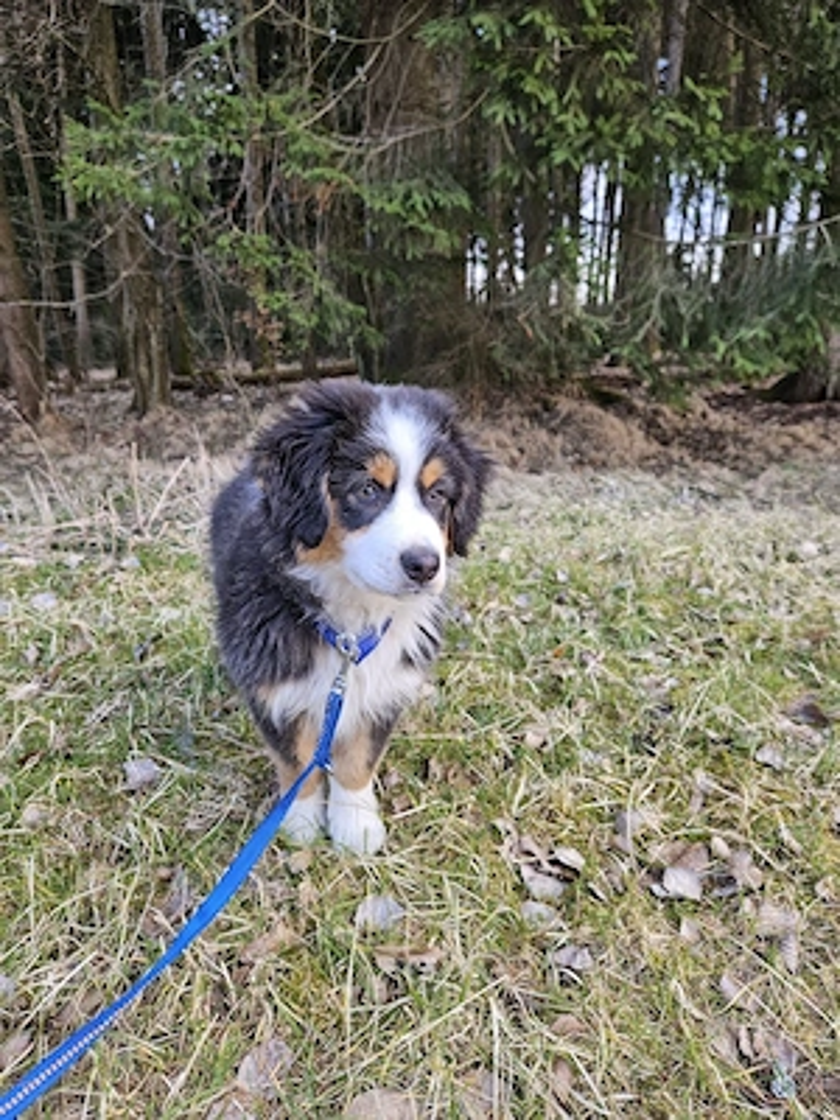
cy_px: 560
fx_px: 744
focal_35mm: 23
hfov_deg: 58.9
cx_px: 420
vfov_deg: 73.9
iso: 40
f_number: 1.8
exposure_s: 1/101
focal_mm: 5.4
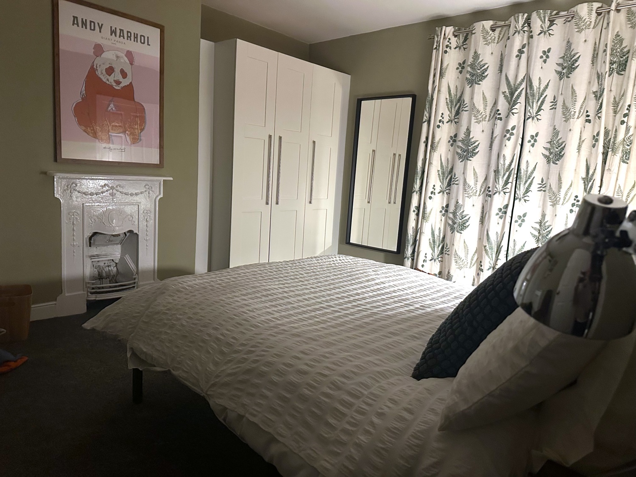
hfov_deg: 71.6
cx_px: 318
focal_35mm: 24
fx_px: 441
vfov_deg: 56.8
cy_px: 238
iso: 1000
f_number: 1.78
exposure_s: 1/32
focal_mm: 6.86
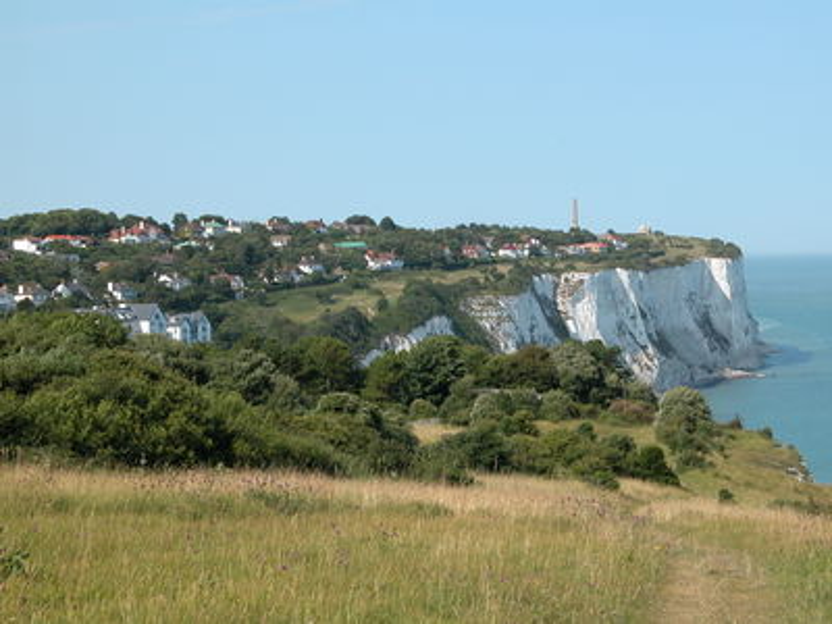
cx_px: 416
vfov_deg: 14.8
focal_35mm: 100
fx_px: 2404
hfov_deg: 19.6
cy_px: 312
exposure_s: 1/408
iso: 100
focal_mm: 25.4
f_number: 5.8
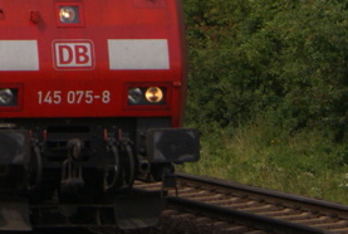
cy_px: -97
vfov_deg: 5.0
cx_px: -246
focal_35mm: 277
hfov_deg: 7.2
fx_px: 2683
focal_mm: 50
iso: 200
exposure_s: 1/800
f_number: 10
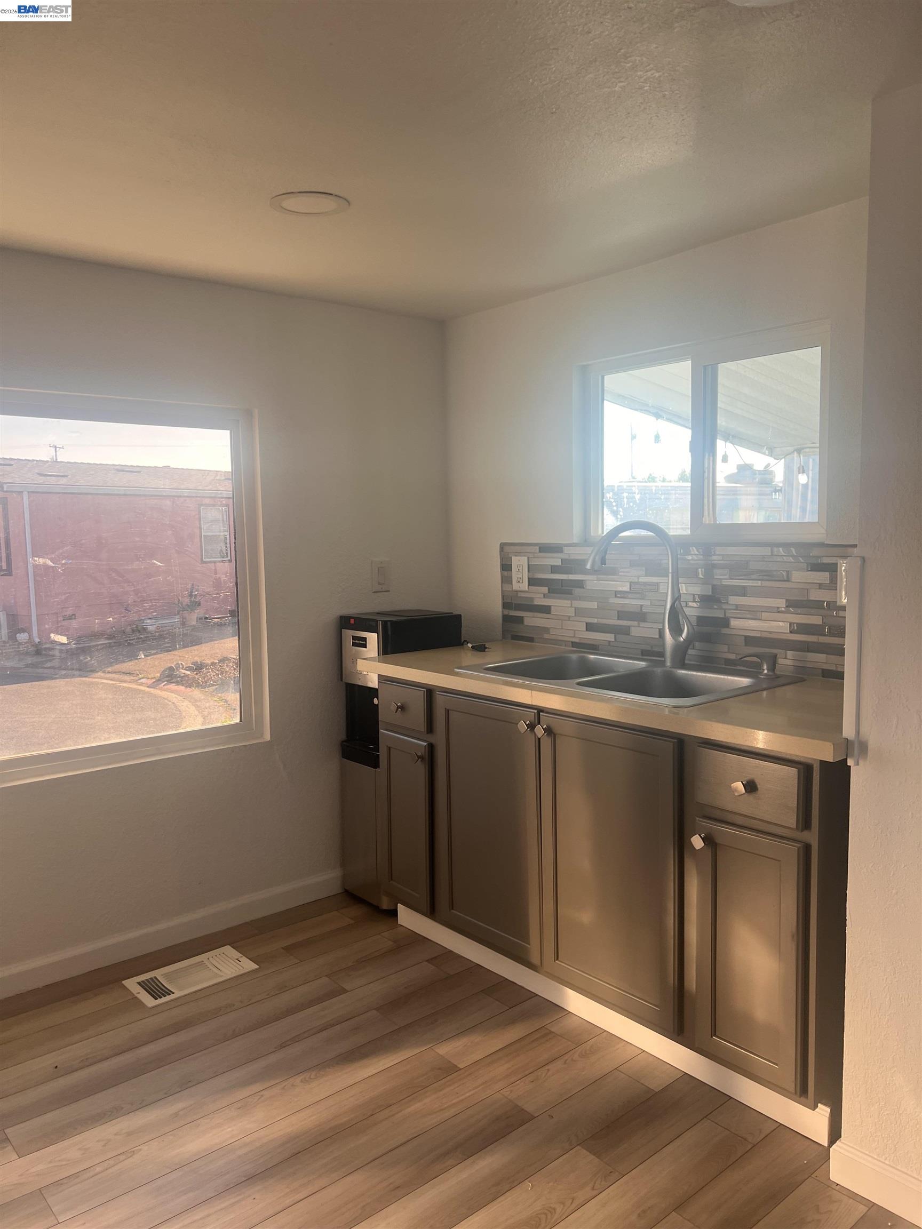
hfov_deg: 53.1
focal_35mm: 26
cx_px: 461
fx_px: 923
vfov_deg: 67.3
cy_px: 614
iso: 50
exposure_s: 1/161
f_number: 1.5
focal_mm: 5.7
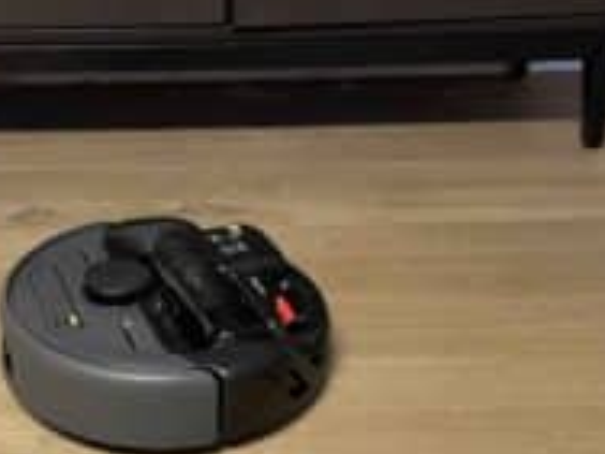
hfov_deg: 35.0
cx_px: 171
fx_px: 944
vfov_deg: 26.8
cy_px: 311
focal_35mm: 54
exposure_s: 1/50
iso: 500
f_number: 1.6
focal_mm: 4.2
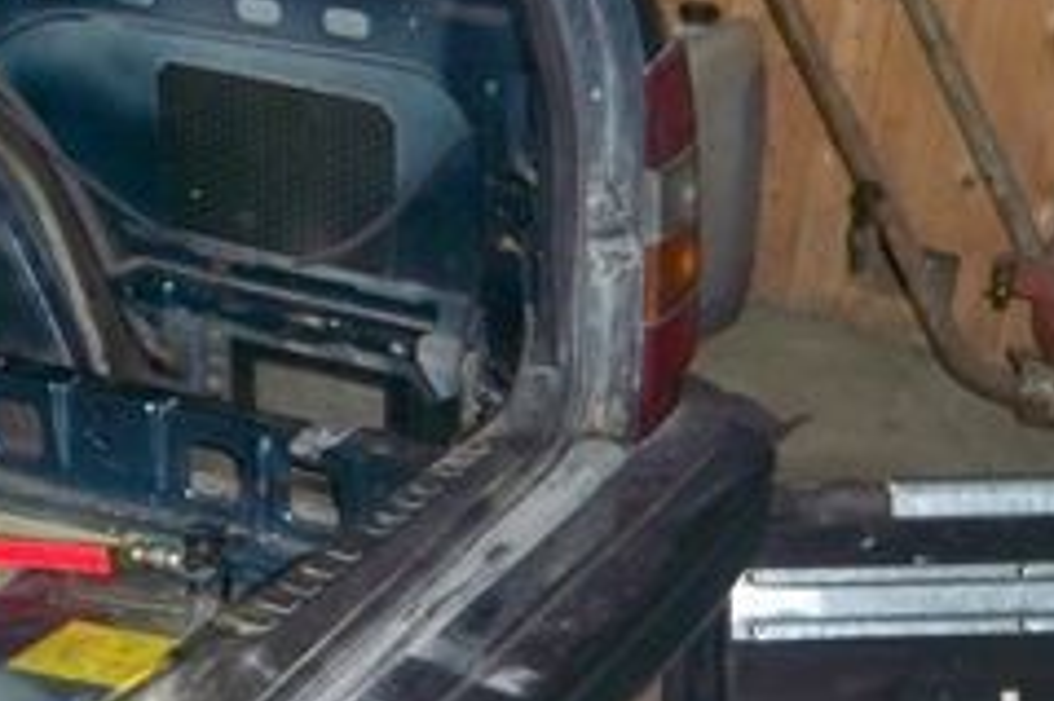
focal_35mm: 99
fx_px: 2896
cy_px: 346
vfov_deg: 13.8
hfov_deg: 19.7
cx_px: -132
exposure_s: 1/30
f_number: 3.1
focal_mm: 7.9
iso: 400
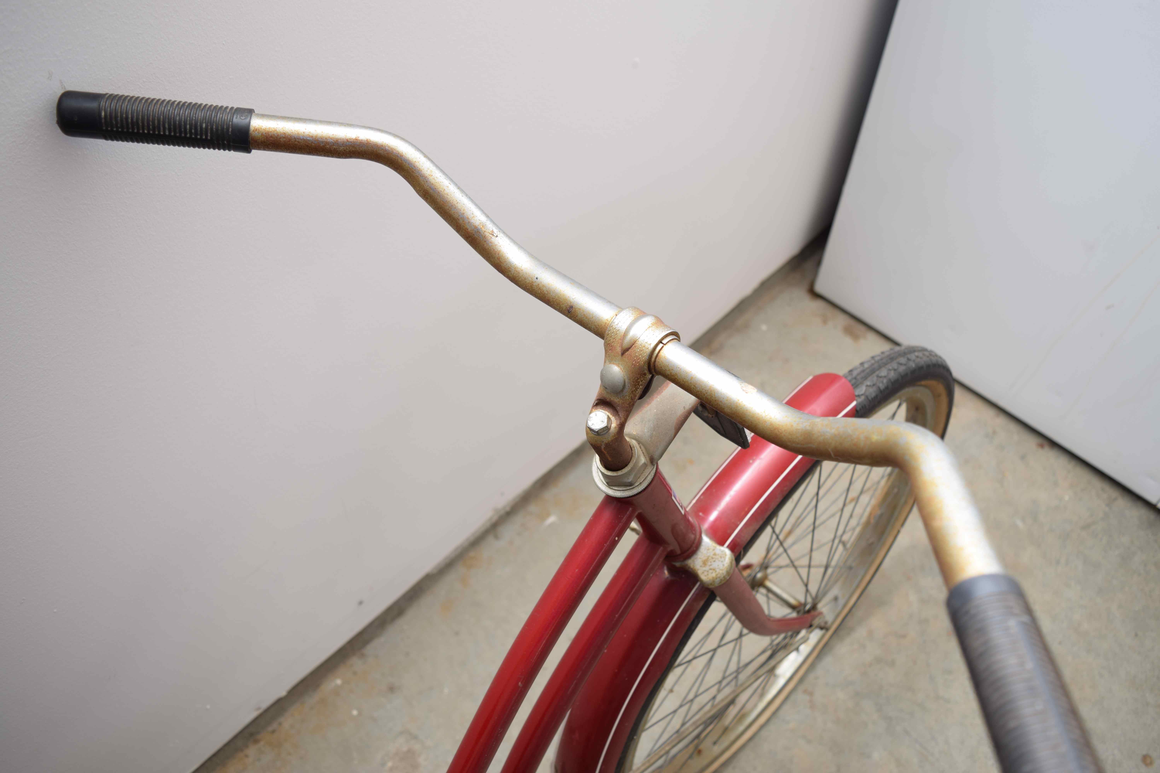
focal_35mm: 30
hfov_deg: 61.9
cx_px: 580
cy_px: 386
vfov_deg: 43.6
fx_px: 967
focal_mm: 20
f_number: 3.5
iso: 100
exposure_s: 1/60
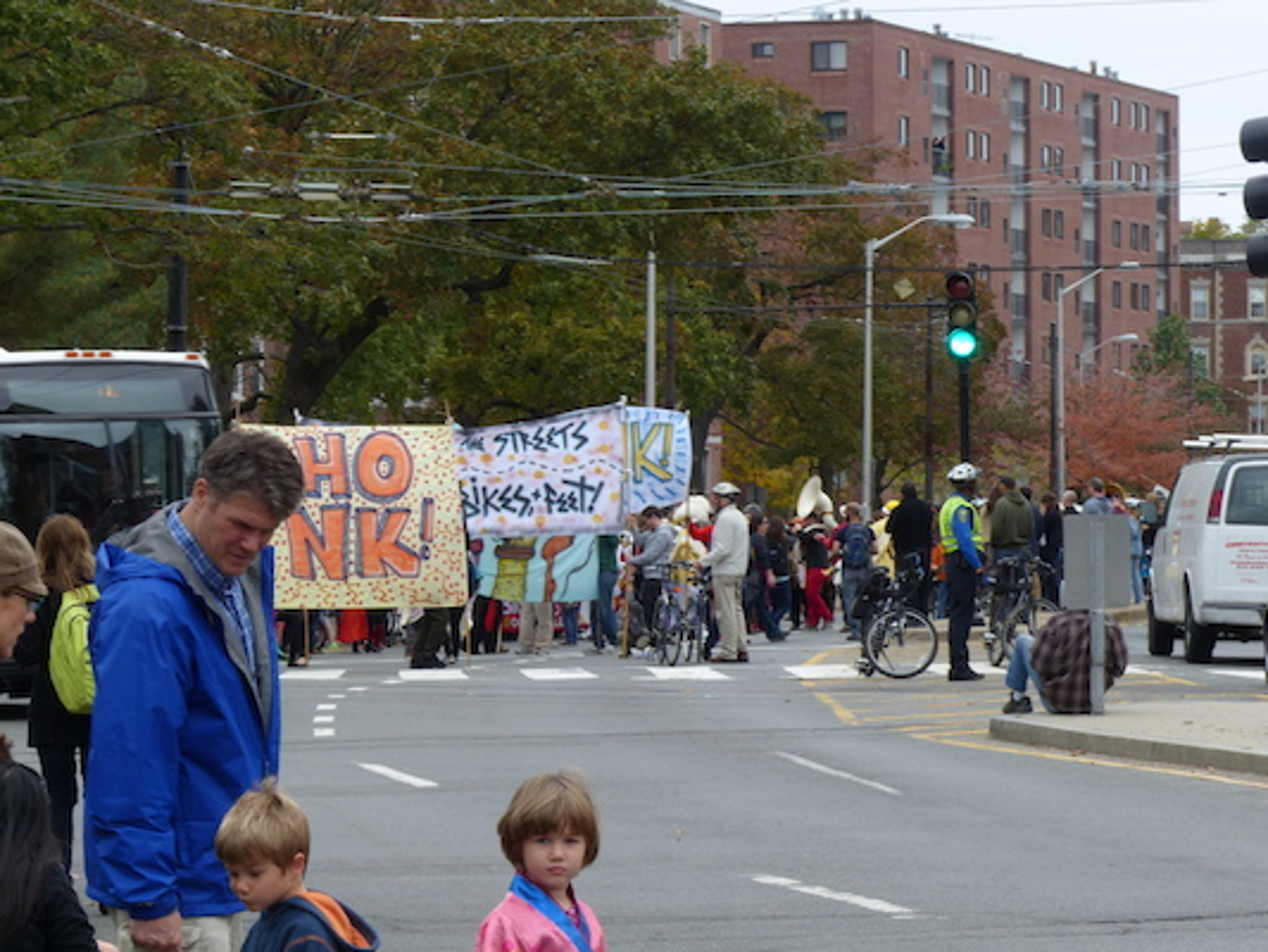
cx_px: 634
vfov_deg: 8.9
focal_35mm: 167
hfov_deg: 11.8
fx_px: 6119
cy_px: 476
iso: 100
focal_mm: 30.1
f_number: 8
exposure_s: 1/100
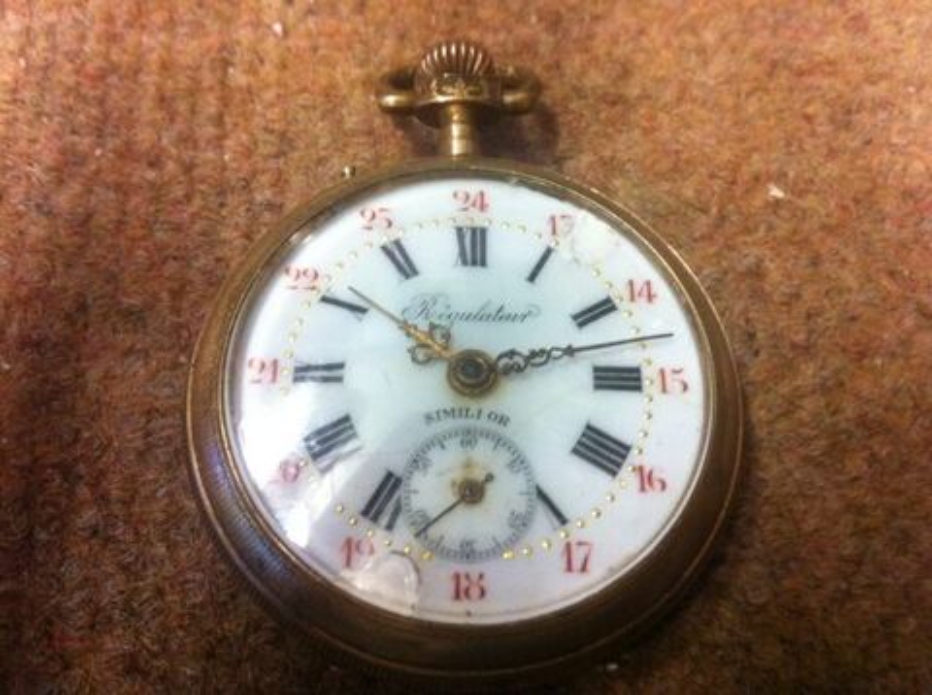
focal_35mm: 35
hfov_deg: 52.7
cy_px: 348
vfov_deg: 40.6
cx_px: 466
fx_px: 940
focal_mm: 3.85
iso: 250
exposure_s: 1/15
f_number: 2.8
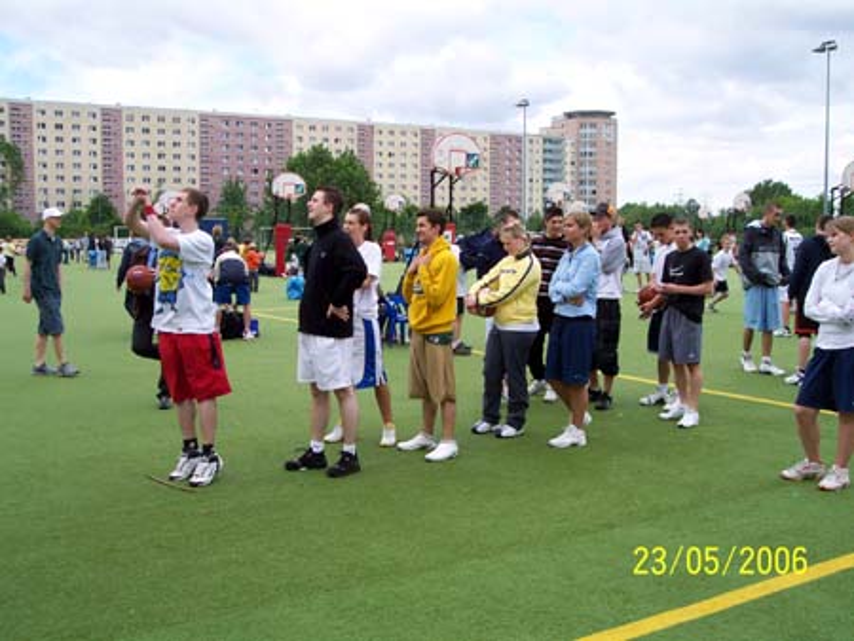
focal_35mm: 38
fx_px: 938
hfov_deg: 49.0
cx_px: 427
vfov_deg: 37.8
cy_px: 320
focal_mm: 8
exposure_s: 1/350
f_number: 4.8
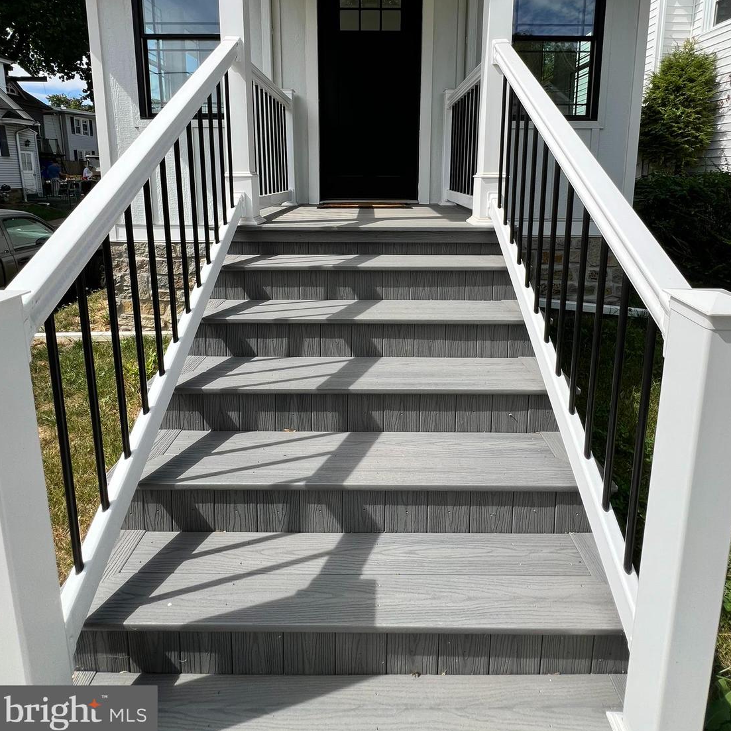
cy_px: 231
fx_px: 382
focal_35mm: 16
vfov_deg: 83.7
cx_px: 374
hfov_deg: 87.4
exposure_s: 1/935
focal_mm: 1.57
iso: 32
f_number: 1.8
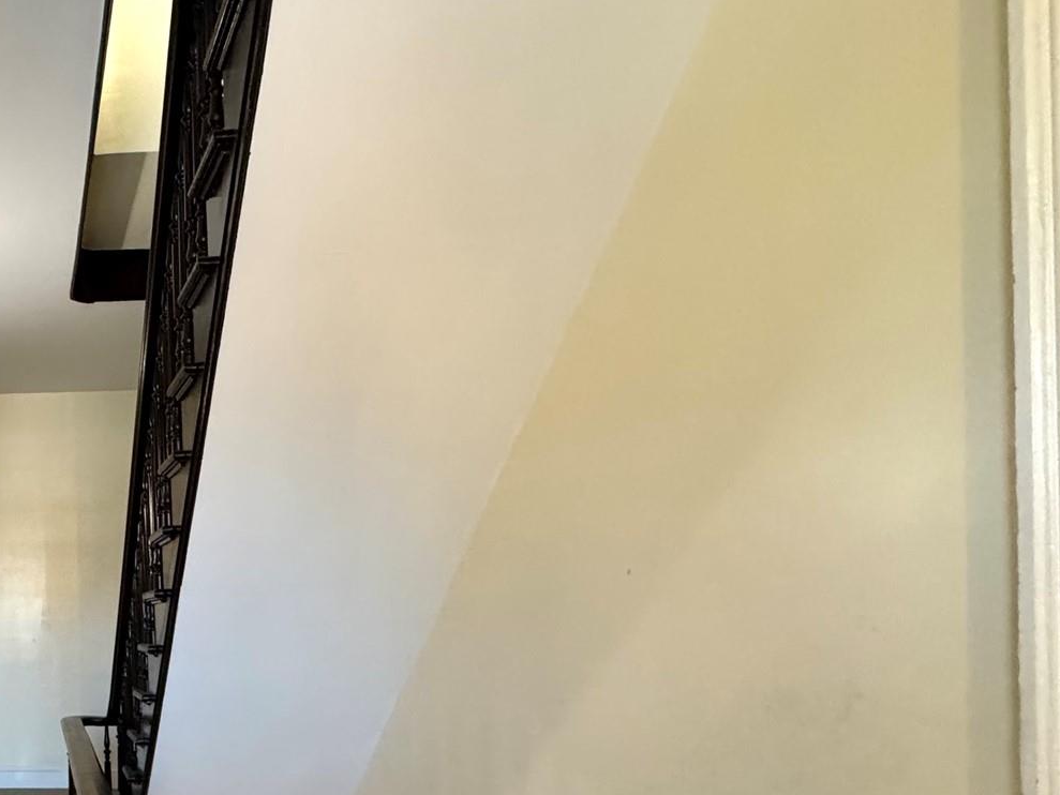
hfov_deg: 49.0
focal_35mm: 29
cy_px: 615
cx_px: -28
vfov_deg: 46.2
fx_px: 888
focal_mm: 2.22
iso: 320
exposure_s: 1/60
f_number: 2.2
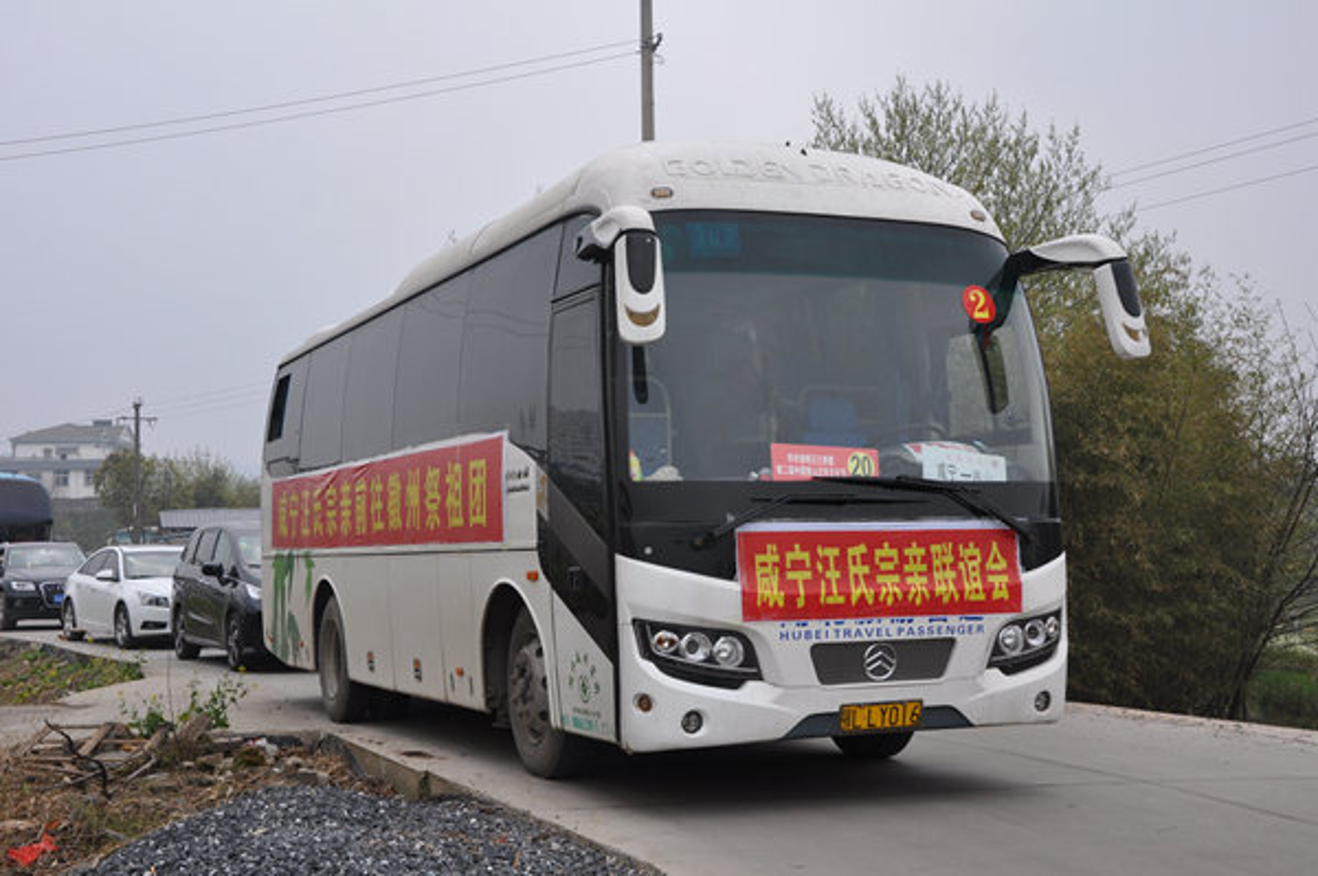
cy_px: 438
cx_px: 659
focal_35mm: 48
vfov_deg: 28.0
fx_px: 1756
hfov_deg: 41.1
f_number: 9
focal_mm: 32
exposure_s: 1/320
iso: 200
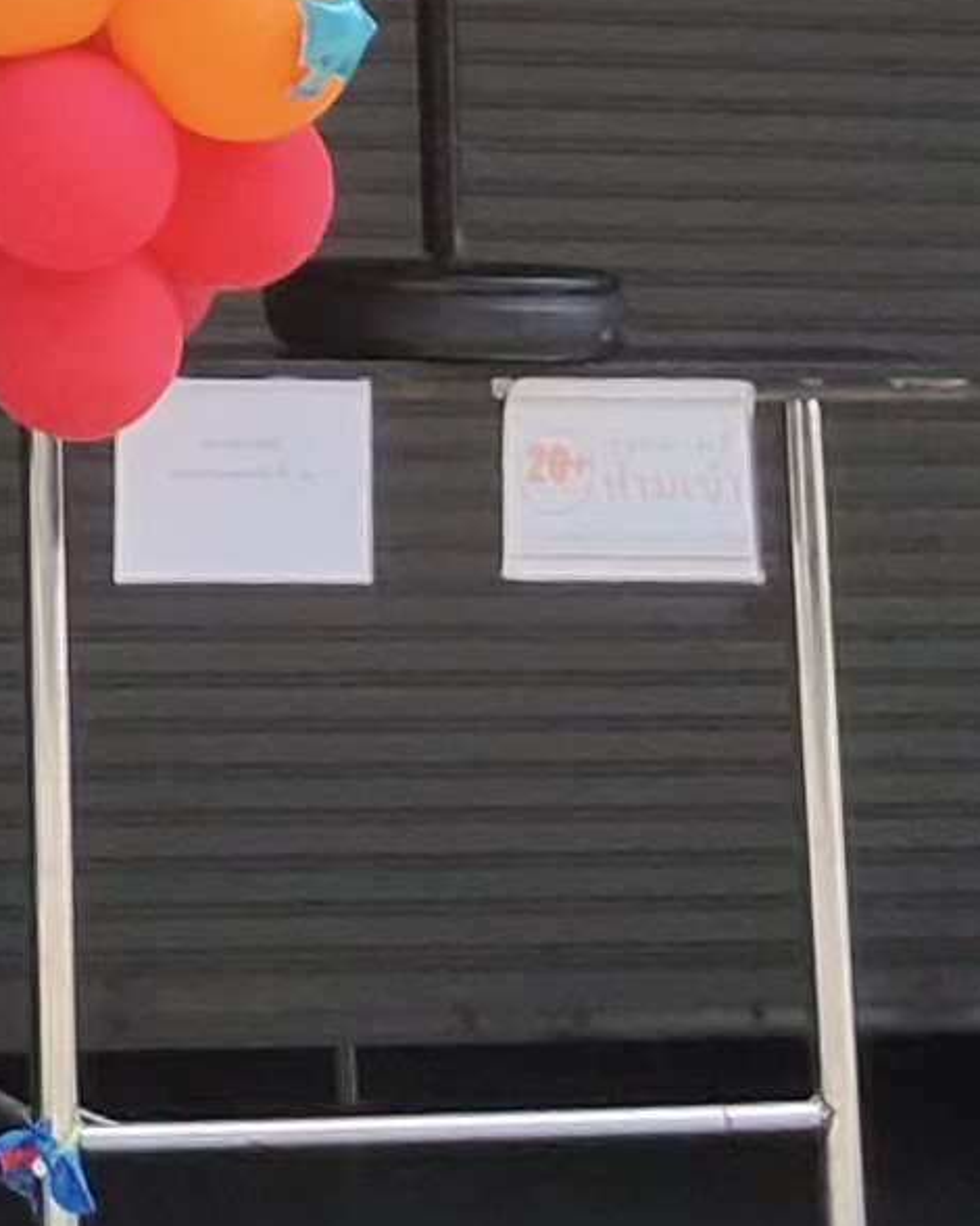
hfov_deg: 14.7
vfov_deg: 18.5
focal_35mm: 87
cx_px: -961
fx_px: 3156
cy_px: -799
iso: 54
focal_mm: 2.24
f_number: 2.2
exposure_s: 1/192
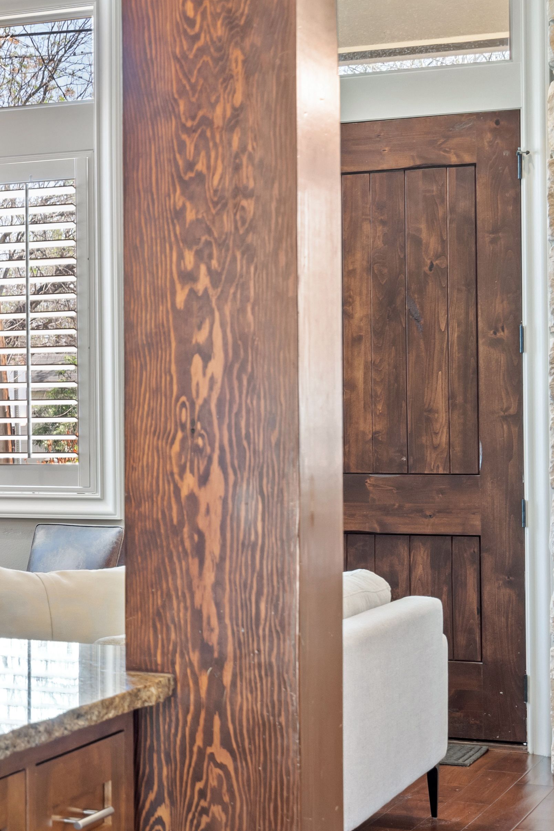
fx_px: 2008
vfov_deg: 23.4
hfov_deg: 14.0
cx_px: -443
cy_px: 400
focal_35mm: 87
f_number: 8
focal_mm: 35
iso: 400
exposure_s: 1/2
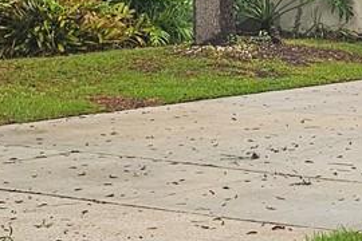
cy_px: 17
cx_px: 465
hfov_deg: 13.9
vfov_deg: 9.6
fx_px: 1428
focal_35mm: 142
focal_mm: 6.3
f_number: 1.7
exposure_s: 1/243
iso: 16
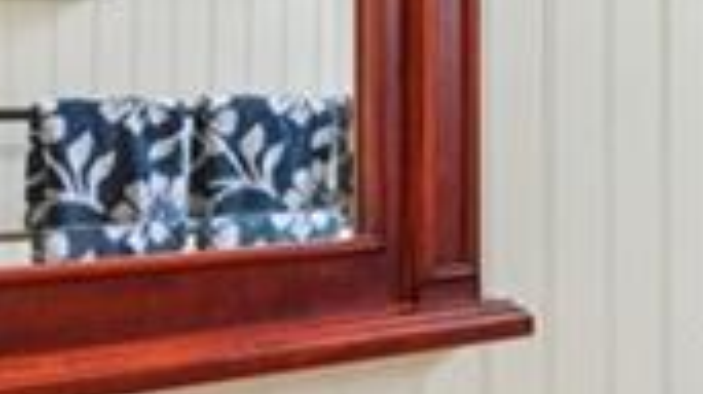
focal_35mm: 88
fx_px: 1640
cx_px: 1307
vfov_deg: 13.7
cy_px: 137
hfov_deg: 18.3
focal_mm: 14
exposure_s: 1/25
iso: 320
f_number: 8
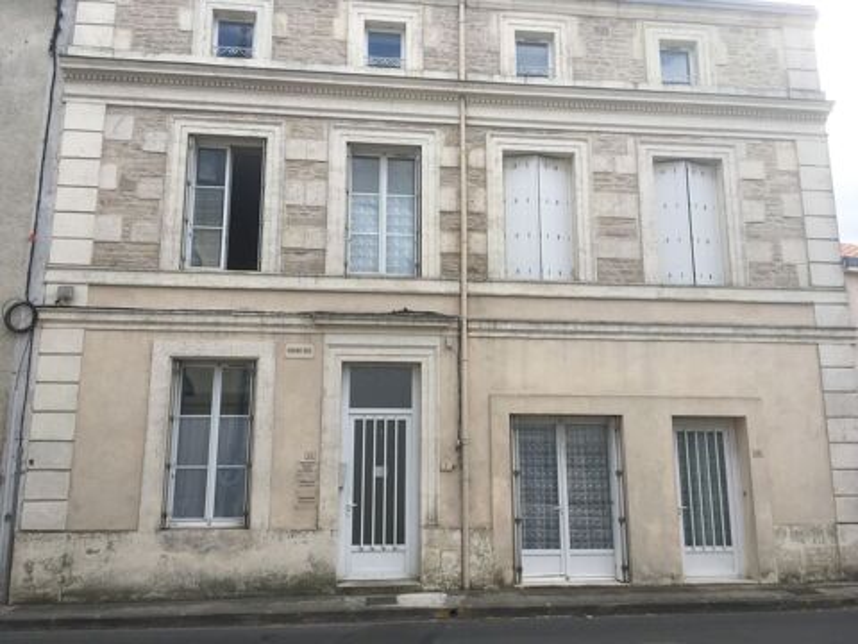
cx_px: 429
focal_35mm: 29
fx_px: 719
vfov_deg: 48.2
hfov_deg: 61.7
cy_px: 322
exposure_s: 1/801
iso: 25
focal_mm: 4.15
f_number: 2.2
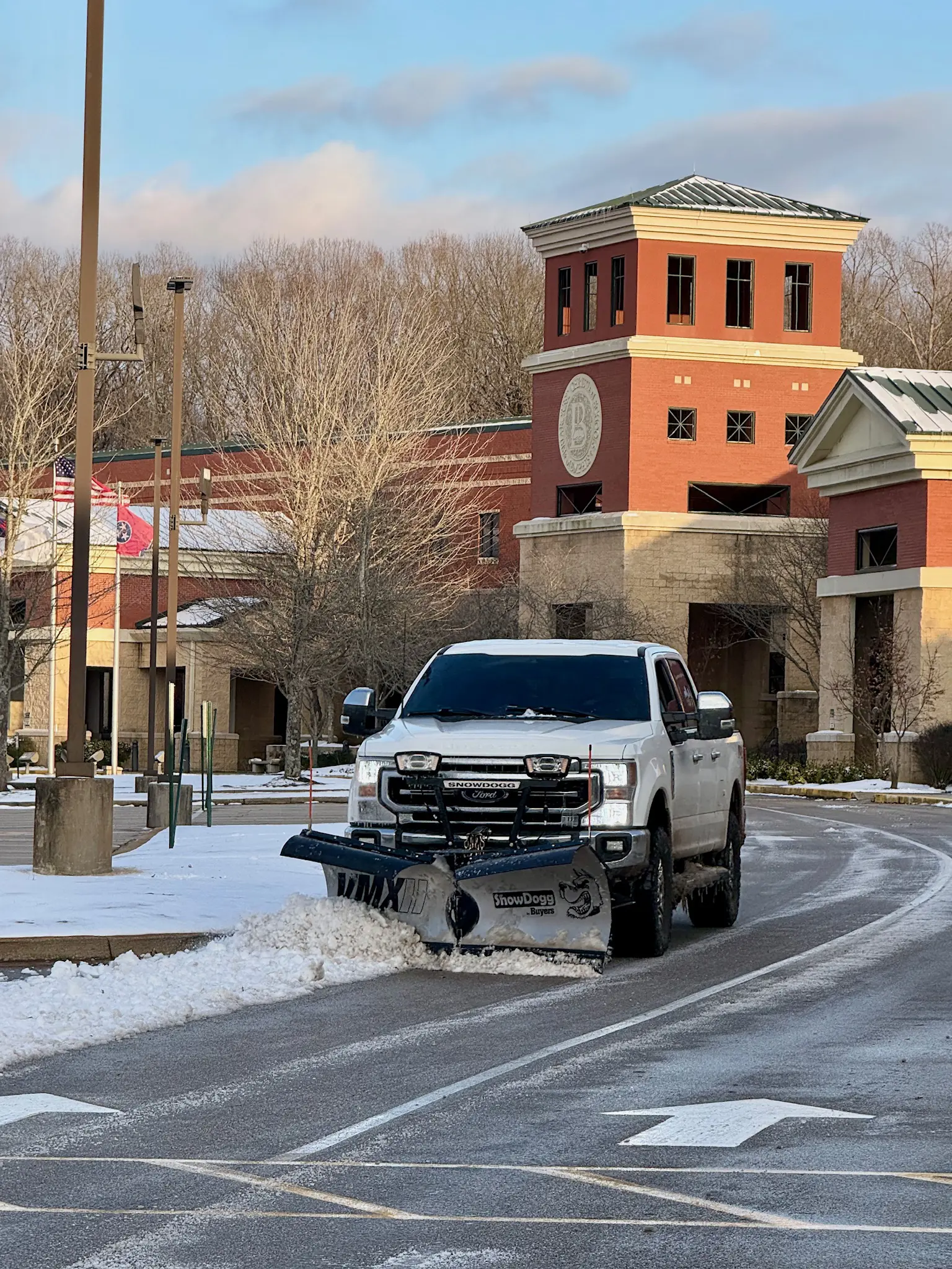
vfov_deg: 16.4
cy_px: 634
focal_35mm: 120
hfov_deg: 12.3
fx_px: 4400
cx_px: 476
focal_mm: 15.66
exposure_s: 1/453
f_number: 2.8
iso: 50
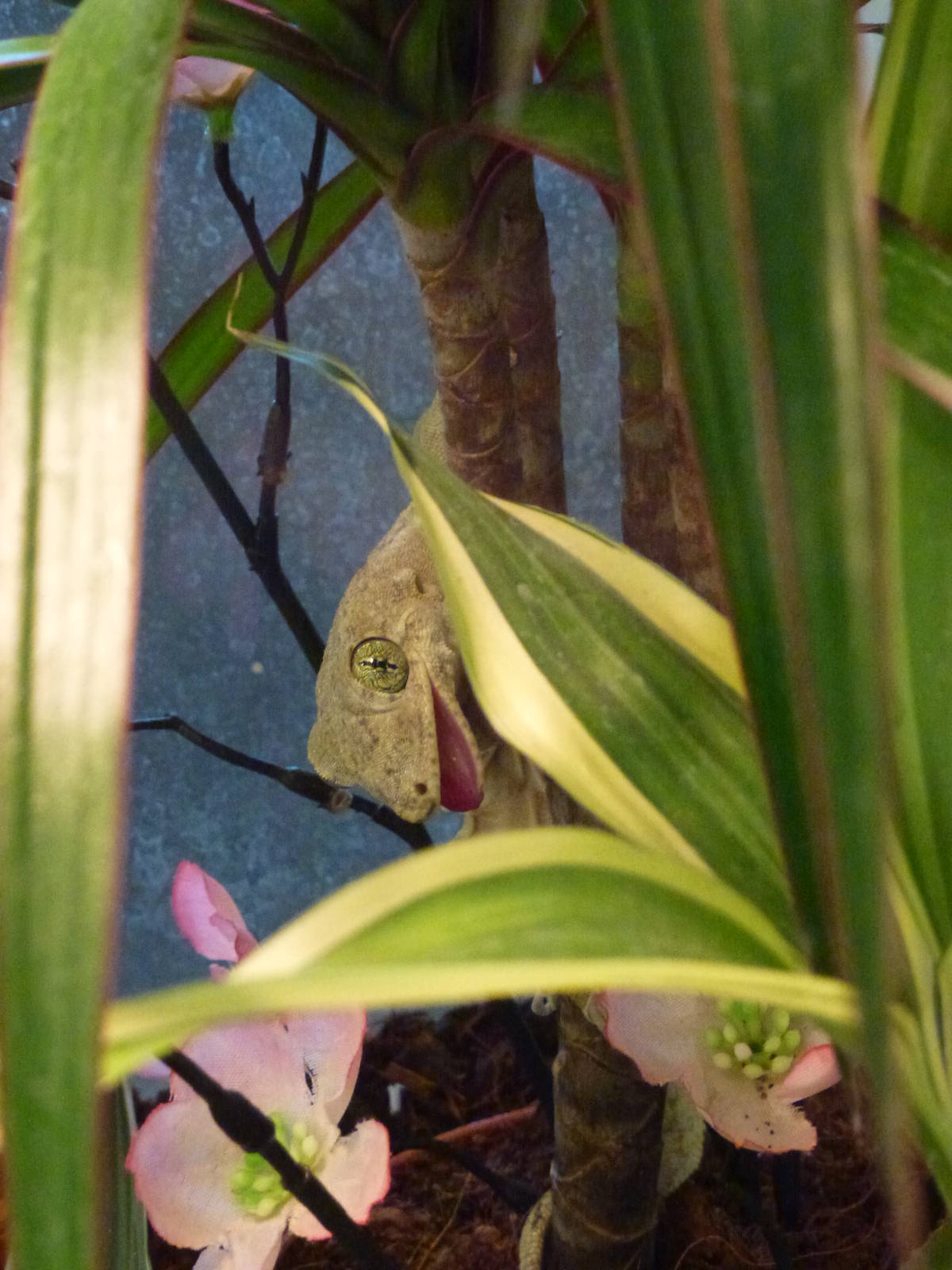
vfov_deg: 23.8
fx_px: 3007
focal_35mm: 82
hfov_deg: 18.0
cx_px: 476
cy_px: 635
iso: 800
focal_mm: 14.8
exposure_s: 1/15
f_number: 4.8
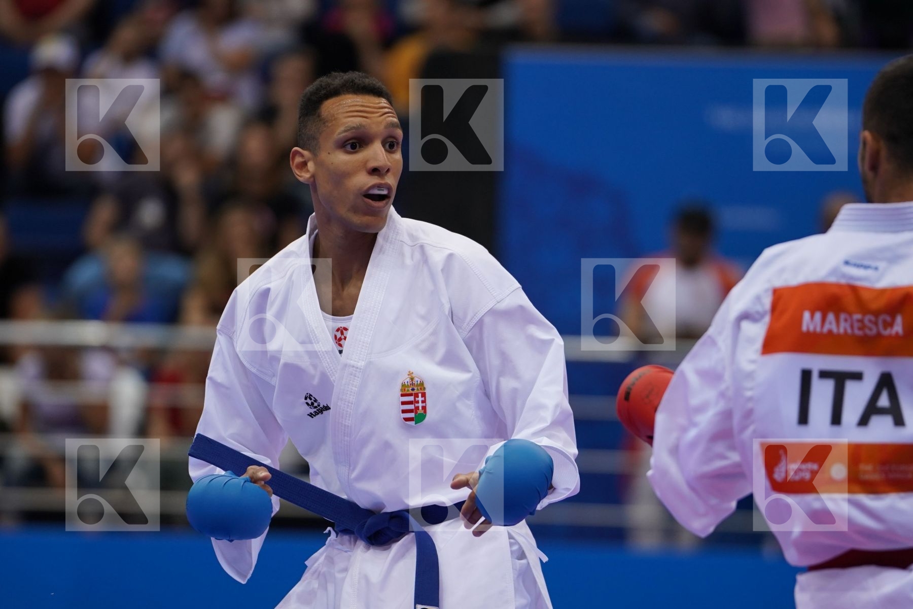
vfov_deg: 4.6
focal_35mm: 300
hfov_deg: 6.9
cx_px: 456
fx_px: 7608
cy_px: 304
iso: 1000
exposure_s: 1/1000
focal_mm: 200
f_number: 2.8
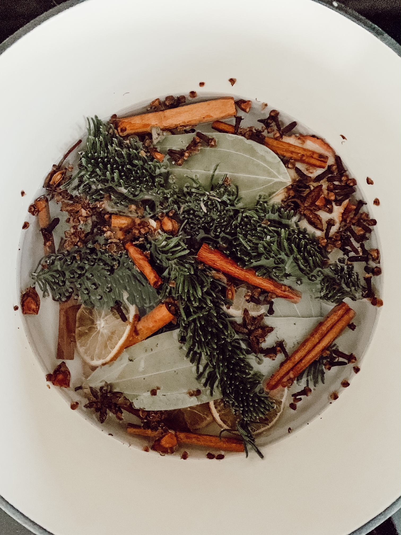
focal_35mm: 26
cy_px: 268
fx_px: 402
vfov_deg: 67.3
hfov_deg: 53.1
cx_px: 200
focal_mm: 4.25
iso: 1000
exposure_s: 1/15
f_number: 1.8
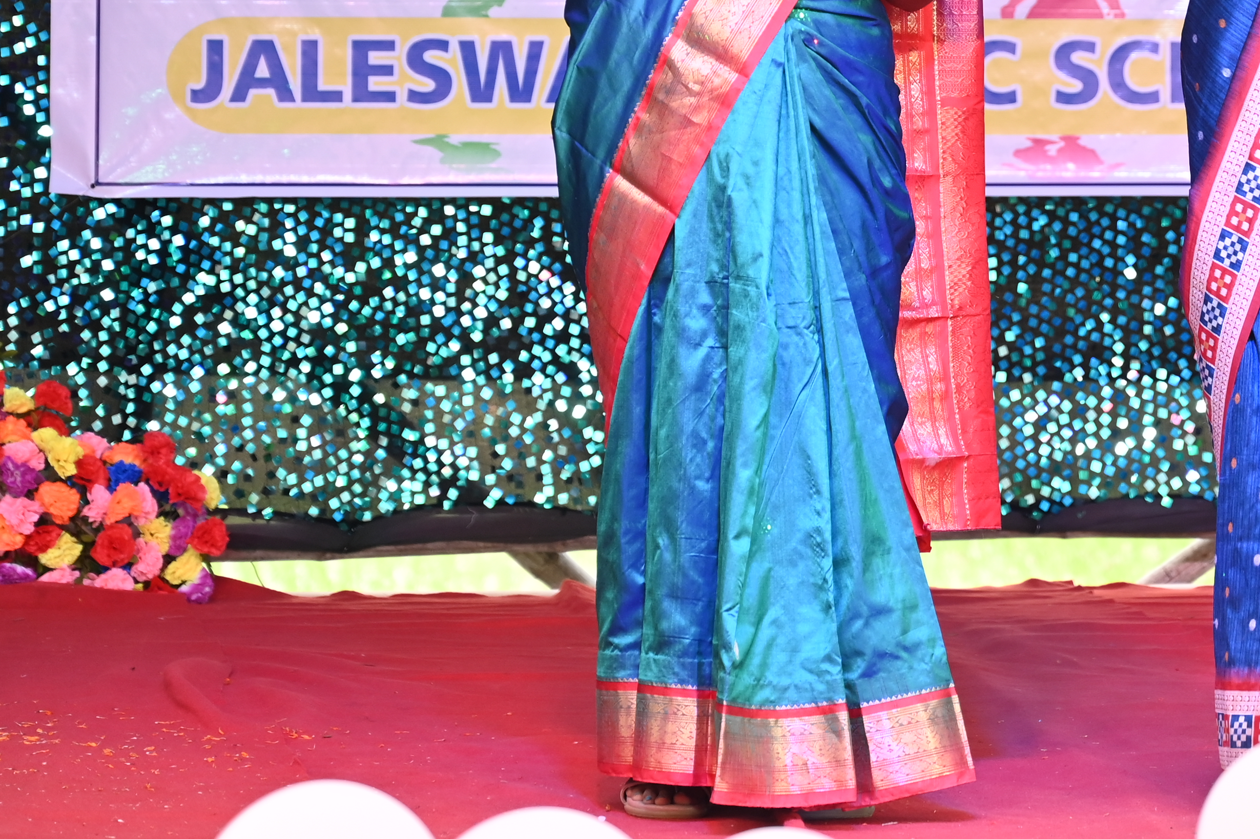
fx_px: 5737
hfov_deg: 12.5
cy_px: -40
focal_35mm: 164
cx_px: 970
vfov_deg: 8.3
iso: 500
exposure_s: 1/125
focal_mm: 70
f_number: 4
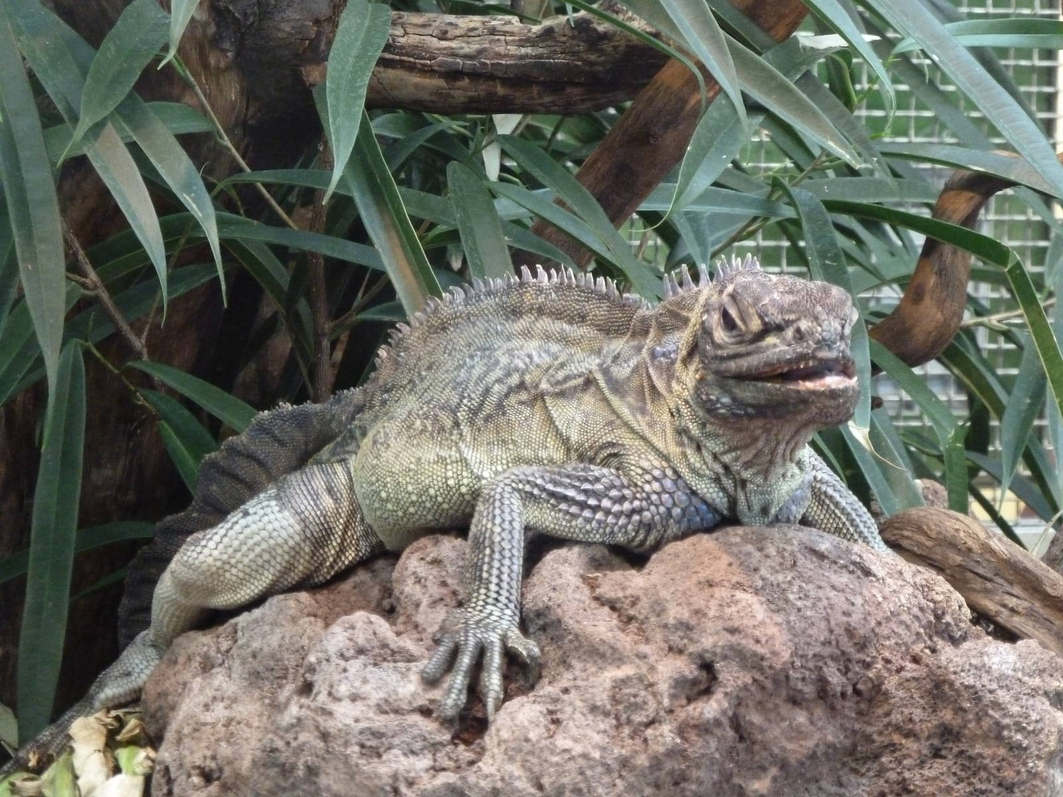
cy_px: 398
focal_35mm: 137
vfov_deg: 10.8
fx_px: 4207
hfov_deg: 14.4
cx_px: 532
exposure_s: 1/30
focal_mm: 22.5
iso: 800
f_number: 4.5
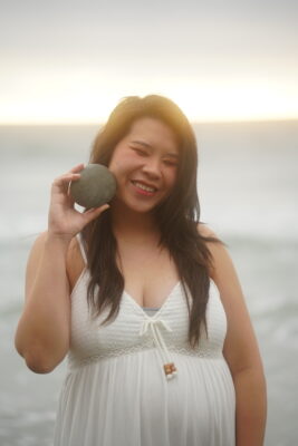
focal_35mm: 124
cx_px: 149
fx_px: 1538
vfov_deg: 16.5
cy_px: 223
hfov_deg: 11.1
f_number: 2.8
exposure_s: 1/640
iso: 640
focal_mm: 124
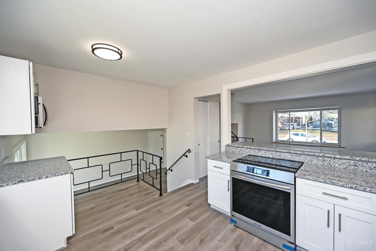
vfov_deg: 81.2
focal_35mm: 14
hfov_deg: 104.3
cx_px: 188
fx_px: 146
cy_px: 126
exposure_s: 1/100
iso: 200
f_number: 5
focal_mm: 14
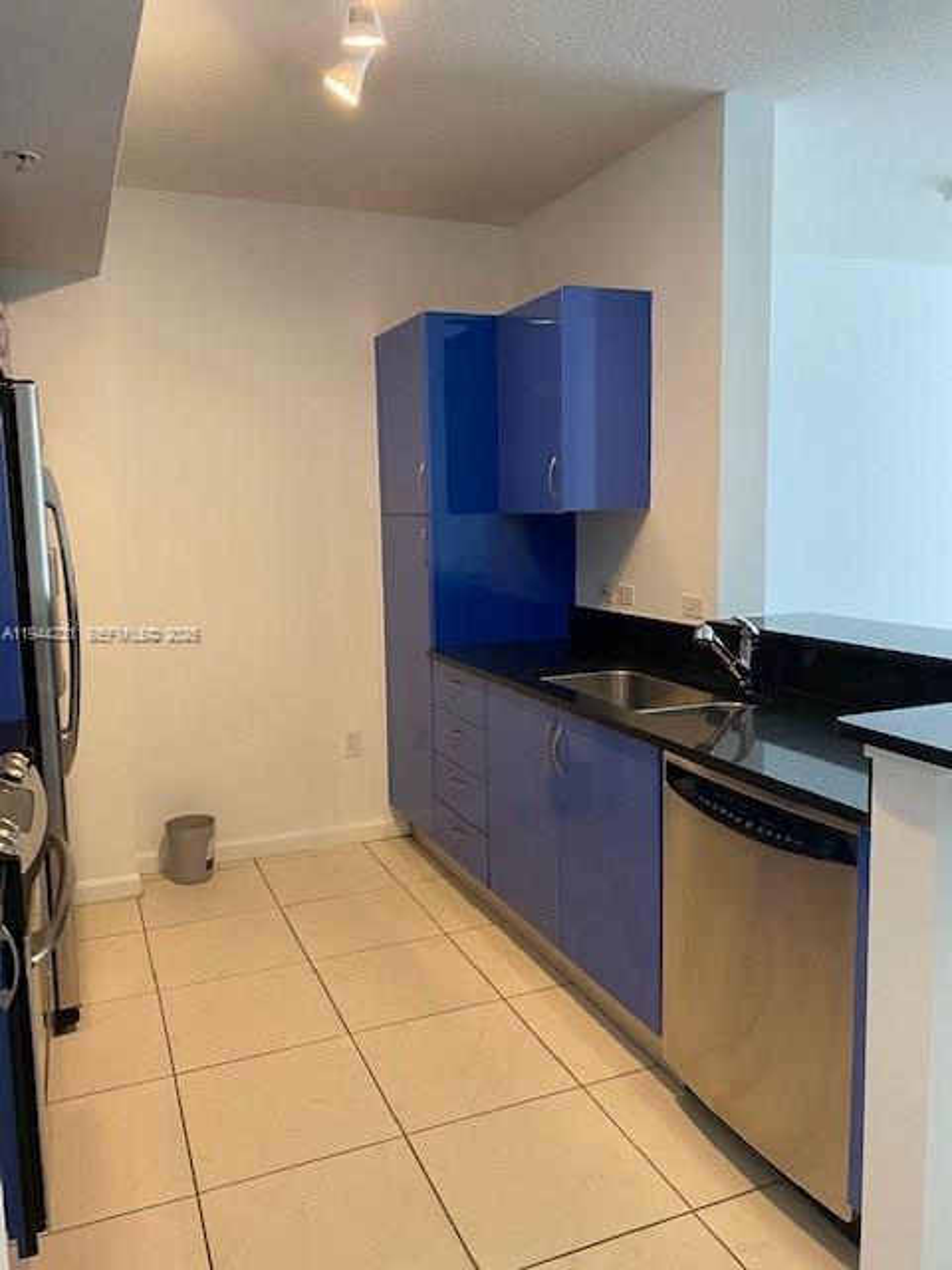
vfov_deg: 67.3
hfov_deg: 53.1
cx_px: 476
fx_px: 953
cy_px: 635
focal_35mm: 26
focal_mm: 4.25
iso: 100
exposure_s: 1/60
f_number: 1.8
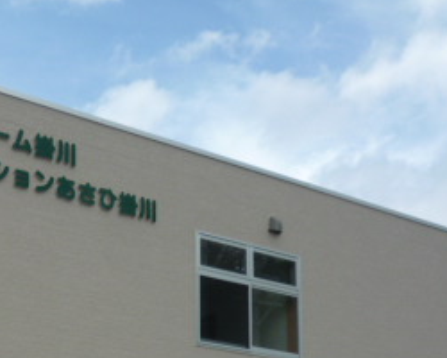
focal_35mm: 70
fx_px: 926
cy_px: 422
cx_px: 13
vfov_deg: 20.5
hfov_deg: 25.9
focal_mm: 6
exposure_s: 1/160
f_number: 9
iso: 100
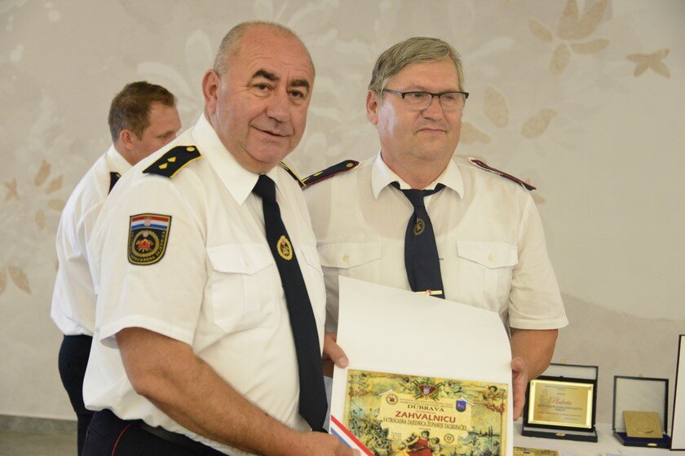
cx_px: 342
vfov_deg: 19.5
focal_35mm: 70
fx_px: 1332
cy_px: 228
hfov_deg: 28.8
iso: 4000
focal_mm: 70
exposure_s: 1/125
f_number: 5
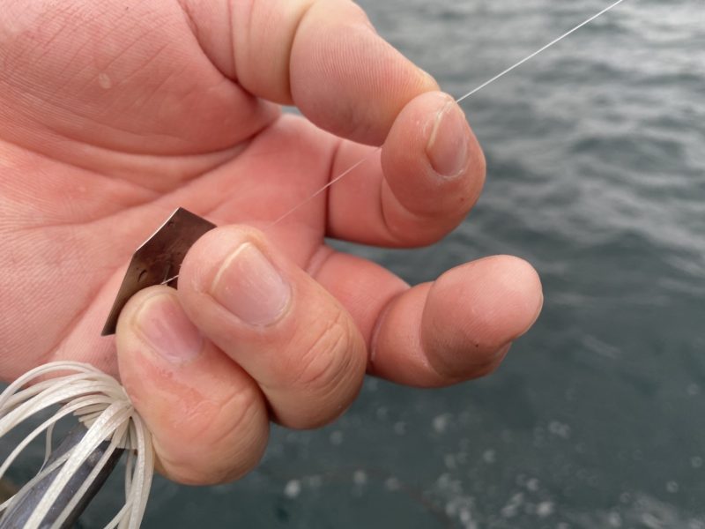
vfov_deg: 53.1
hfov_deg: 67.3
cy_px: 264
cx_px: 352
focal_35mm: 26
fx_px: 530
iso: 50
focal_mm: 4.25
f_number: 1.8
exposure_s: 1/121
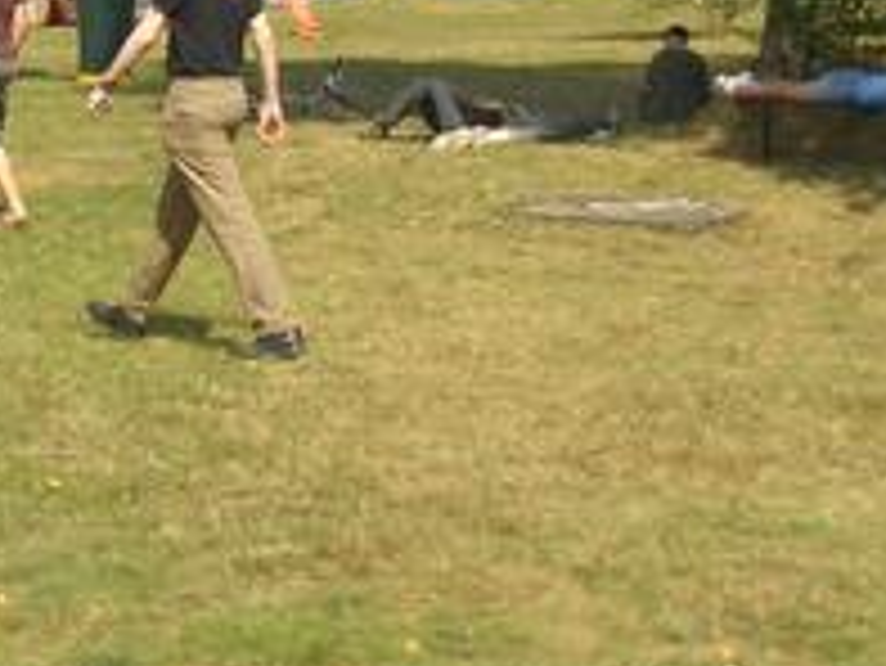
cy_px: -274
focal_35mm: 133
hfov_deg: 14.6
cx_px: 40
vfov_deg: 10.8
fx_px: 3406
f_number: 4.6
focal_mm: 6.8
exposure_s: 1/320
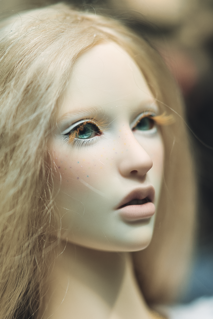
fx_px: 799
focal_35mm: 90
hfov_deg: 15.2
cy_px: 160
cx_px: 106
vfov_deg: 22.6
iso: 100
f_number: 2.8
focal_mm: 90
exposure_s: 1/200
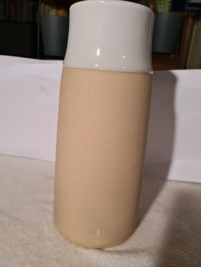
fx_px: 201
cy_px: 134
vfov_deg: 67.3
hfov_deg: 53.1
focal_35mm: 26
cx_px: 100
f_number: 1.8
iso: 160
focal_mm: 5.4
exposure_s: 1/50
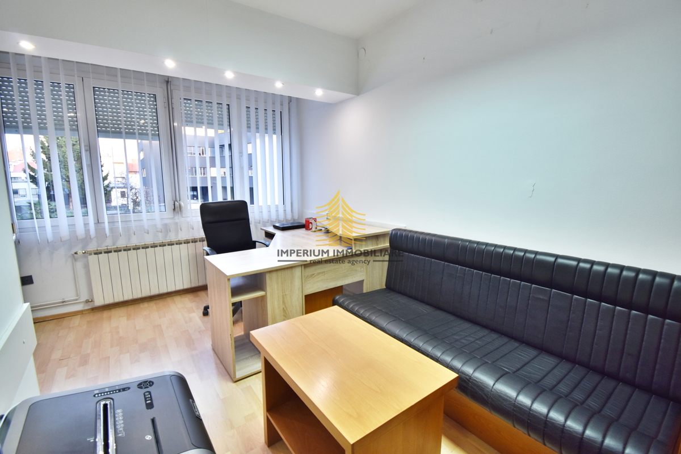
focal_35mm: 15
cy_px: 227
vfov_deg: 77.3
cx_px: 340
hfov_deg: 100.4
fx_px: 284
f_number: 4.5
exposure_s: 1/30
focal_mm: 10
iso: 320
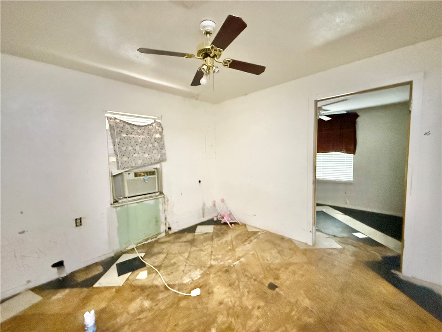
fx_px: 179
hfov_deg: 102.1
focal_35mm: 14
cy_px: 166
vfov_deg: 85.7
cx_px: 221
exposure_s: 1/26
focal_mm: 2.22
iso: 2500
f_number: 2.2
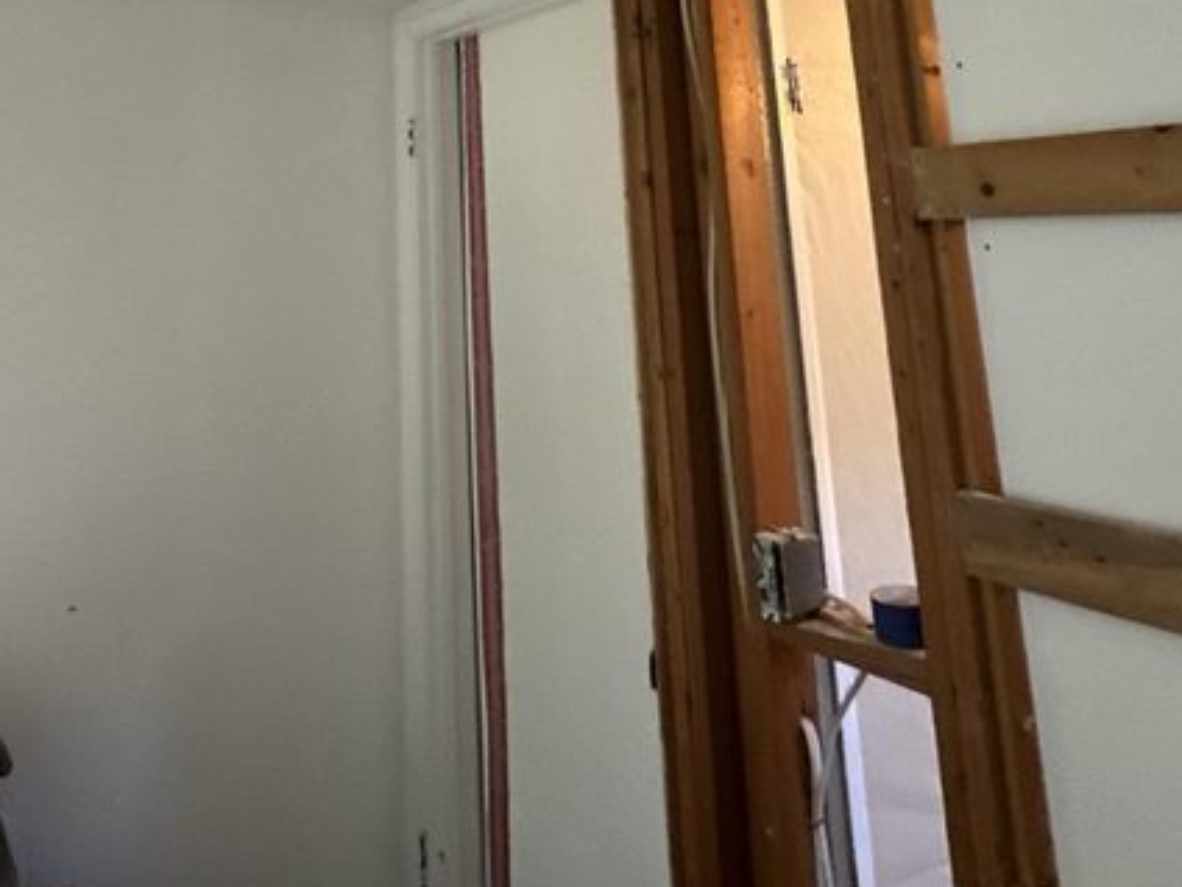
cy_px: -61
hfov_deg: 54.8
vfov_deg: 37.0
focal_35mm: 33
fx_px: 1127
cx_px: 452
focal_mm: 2.22
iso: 640
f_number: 2.2
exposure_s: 1/60
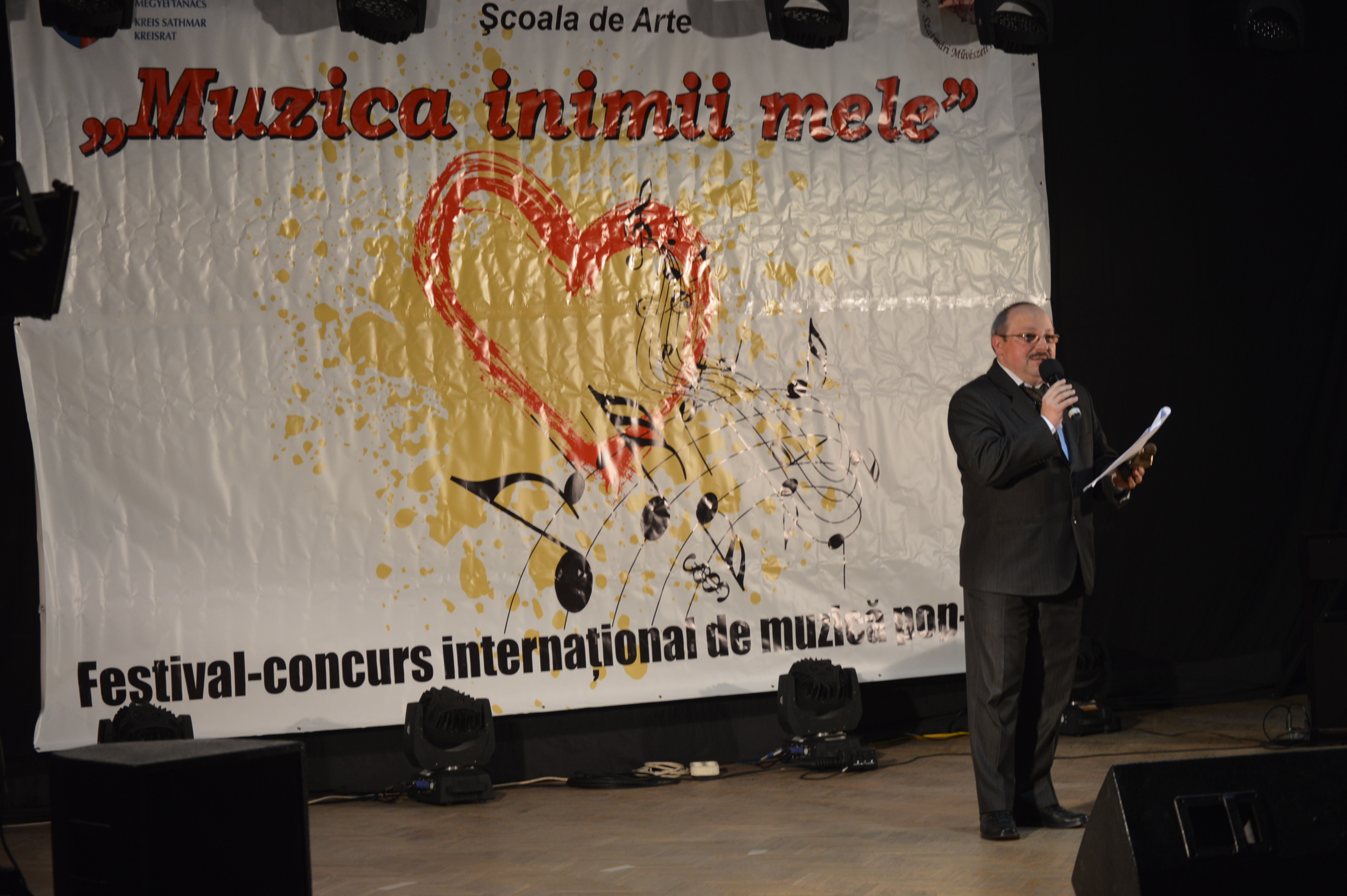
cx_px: 674
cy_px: 448
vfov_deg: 16.5
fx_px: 3084
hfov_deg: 24.6
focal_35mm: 82
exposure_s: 1/60
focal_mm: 55
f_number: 4
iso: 450
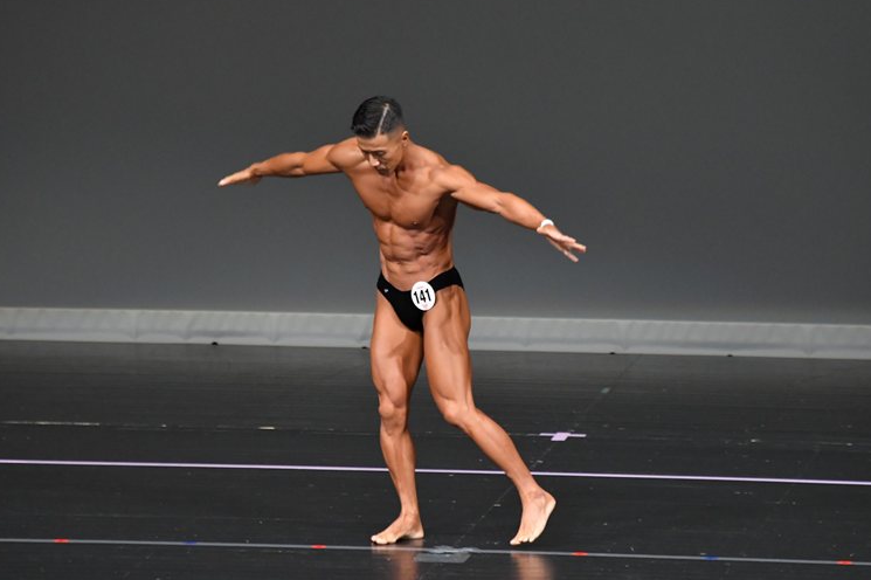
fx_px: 8682
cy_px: 284
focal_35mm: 359
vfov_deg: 3.8
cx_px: 443
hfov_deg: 5.7
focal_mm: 230
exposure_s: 1/400
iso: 4000
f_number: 5.6
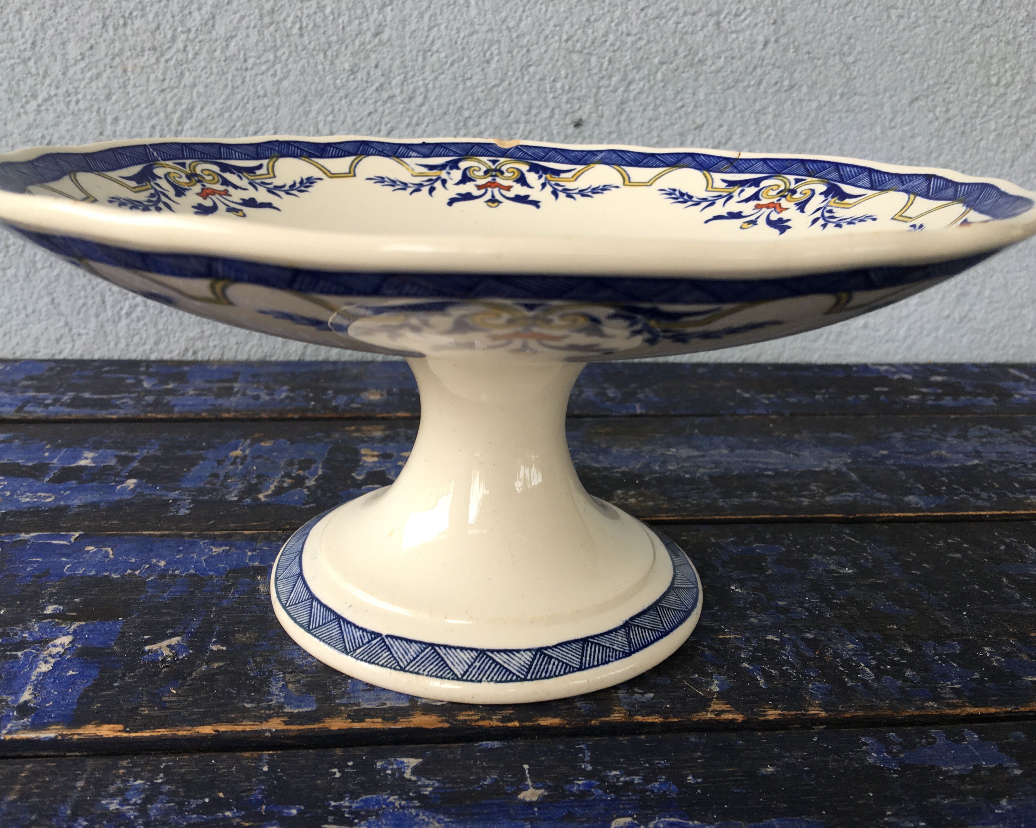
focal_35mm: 31
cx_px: 509
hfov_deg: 57.2
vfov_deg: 47.1
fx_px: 950
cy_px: 423
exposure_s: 1/50
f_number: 2.2
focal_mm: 4.15
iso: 32
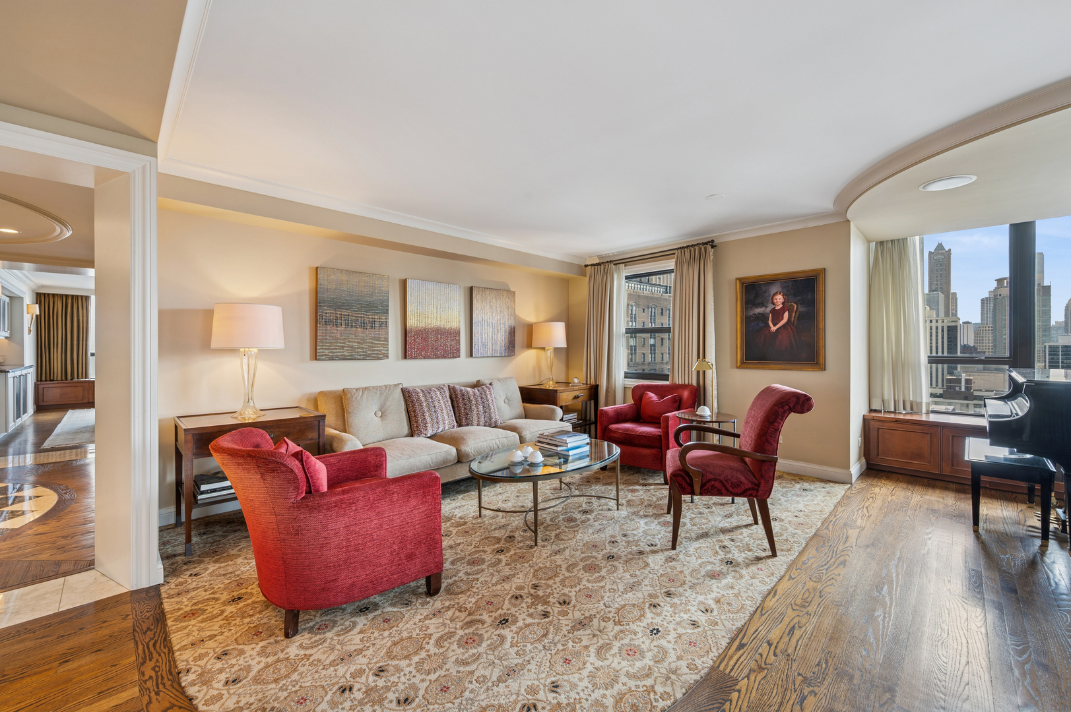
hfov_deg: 104.3
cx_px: 536
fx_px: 416
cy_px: 356
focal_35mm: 14
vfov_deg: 81.1
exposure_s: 1/10
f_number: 9.5
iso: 200
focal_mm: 14
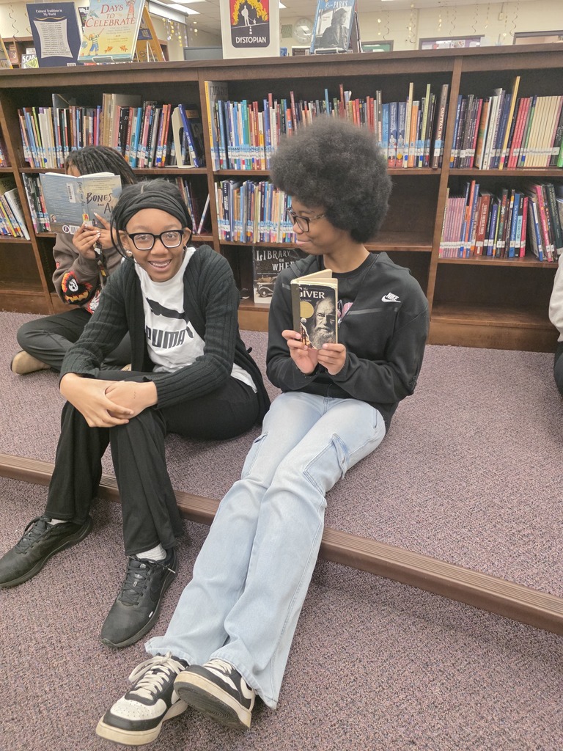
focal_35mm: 23
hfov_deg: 58.9
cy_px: 376
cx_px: 282
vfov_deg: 73.9
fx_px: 499
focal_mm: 6.3
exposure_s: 1/120
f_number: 1.7
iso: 1000
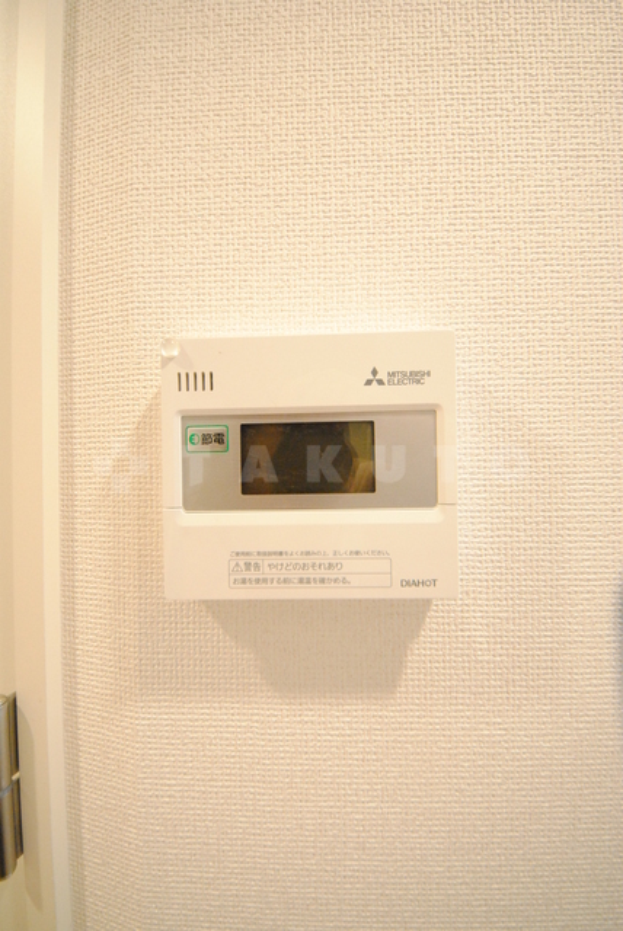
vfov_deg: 112.6
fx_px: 311
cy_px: 466
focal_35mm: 12
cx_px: 312
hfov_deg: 90.1
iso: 1600
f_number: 4.5
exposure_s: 1/40
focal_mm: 8
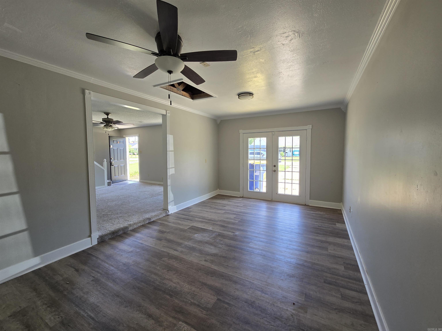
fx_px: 166
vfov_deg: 89.9
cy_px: 166
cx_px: 221
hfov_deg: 106.2
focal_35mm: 13
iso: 50
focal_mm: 2.2
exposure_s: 1/60
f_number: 2.2
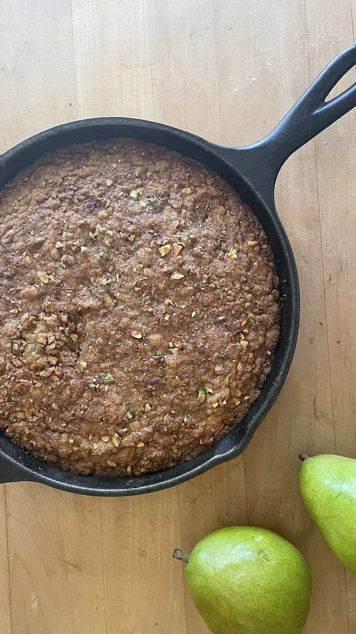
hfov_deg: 40.1
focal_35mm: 29
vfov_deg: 66.1
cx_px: 155
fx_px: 487
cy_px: 316
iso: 200
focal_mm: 4.2
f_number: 1.6
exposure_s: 1/60
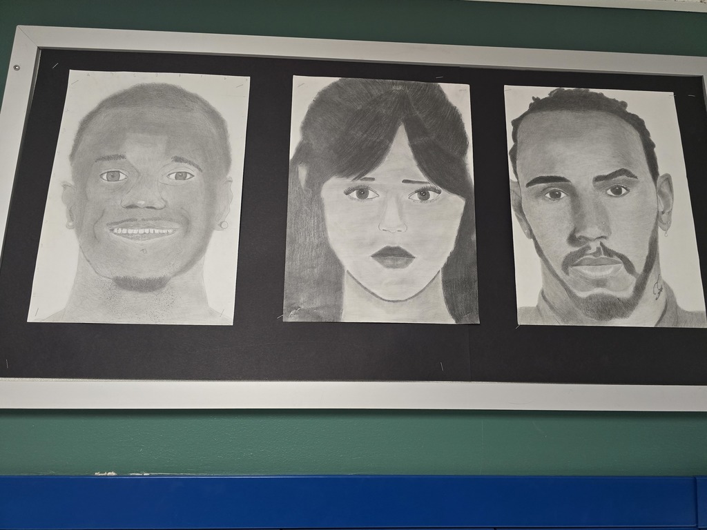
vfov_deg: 58.9
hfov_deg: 73.9
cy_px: 265
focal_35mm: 23
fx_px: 470
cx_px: 354
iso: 640
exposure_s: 1/120
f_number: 1.7
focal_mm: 6.3
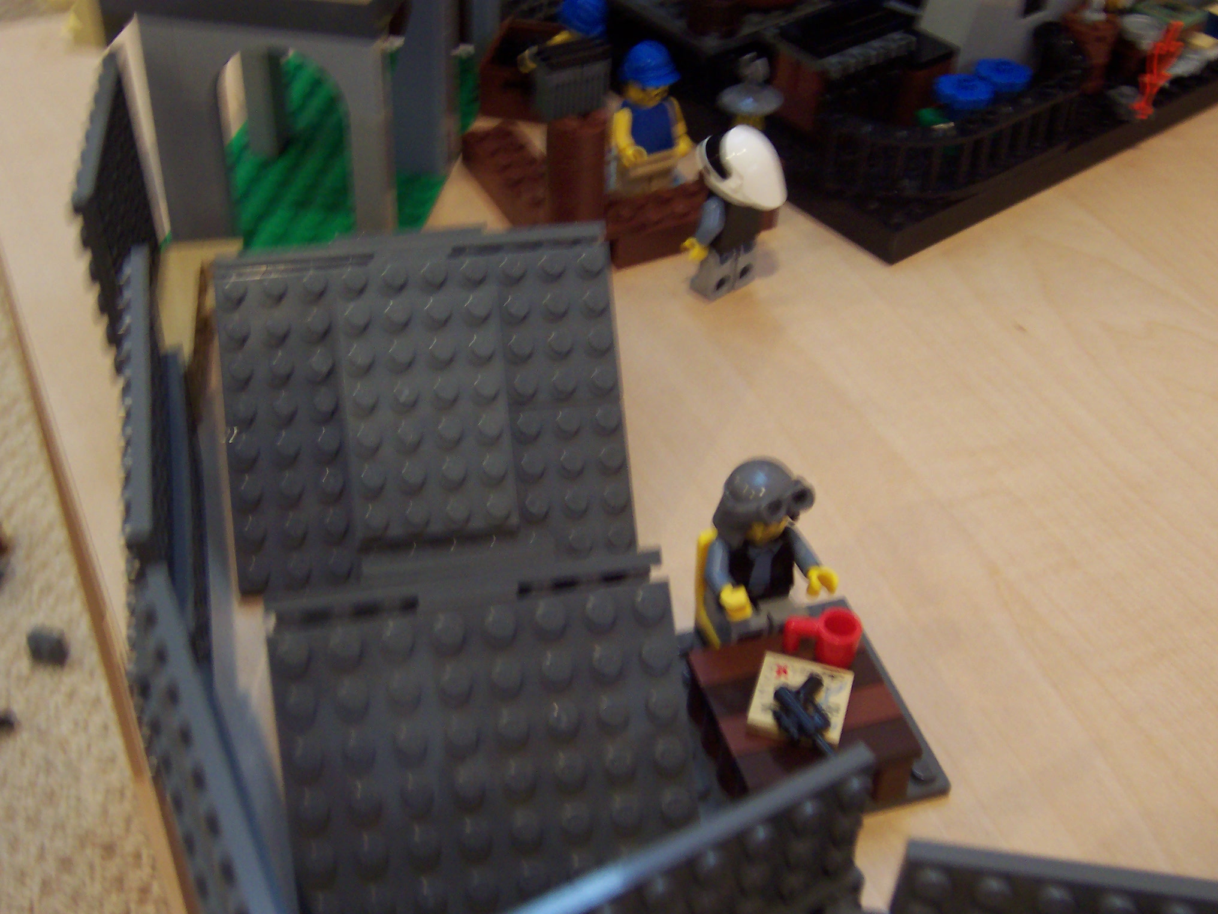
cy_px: 457
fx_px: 1830
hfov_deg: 36.8
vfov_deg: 28.0
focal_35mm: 52
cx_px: 609
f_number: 3.4
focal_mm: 8
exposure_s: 1/8
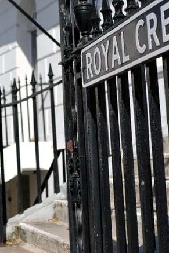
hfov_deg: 16.6
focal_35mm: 82
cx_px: 53
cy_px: 88
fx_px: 578
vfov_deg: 24.7
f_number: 3.5
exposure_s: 1/2500
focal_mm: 35
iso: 200
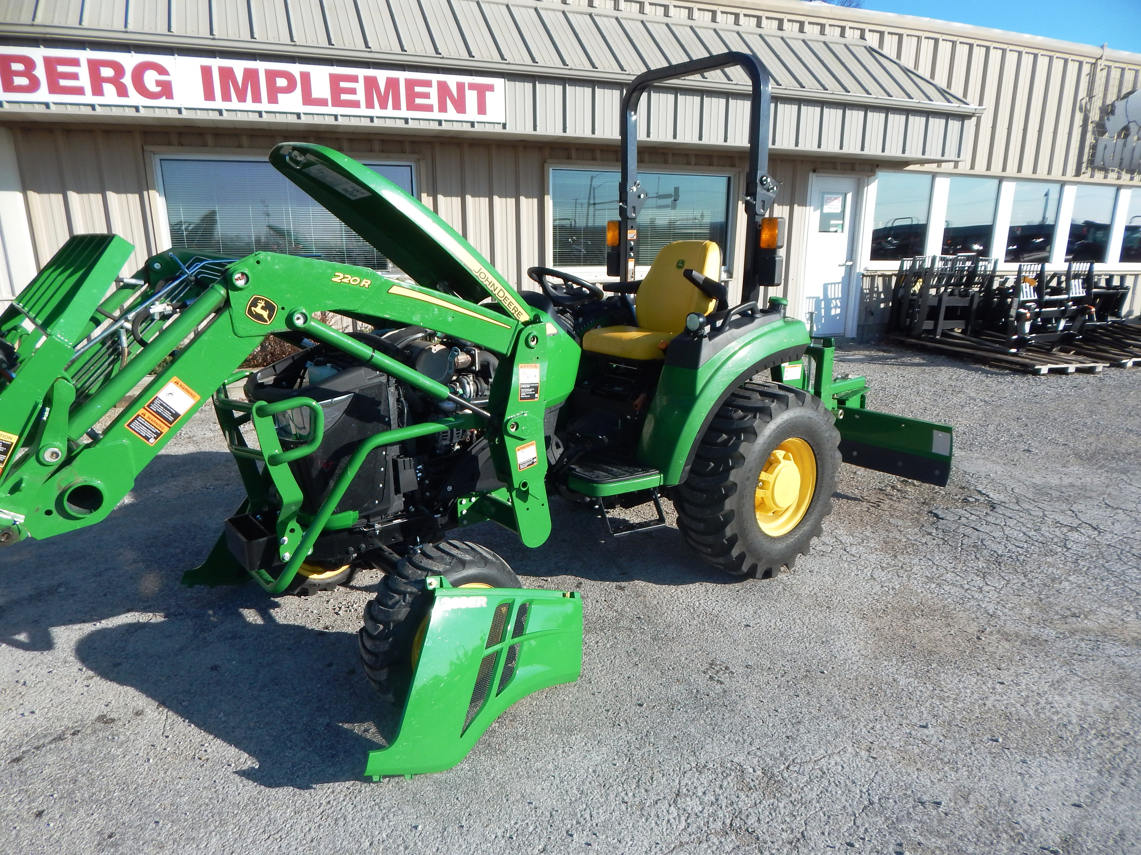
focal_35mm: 22
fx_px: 725
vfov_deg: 61.1
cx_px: 570
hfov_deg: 76.4
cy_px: 428
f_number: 3
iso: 125
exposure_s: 1/1500
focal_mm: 4
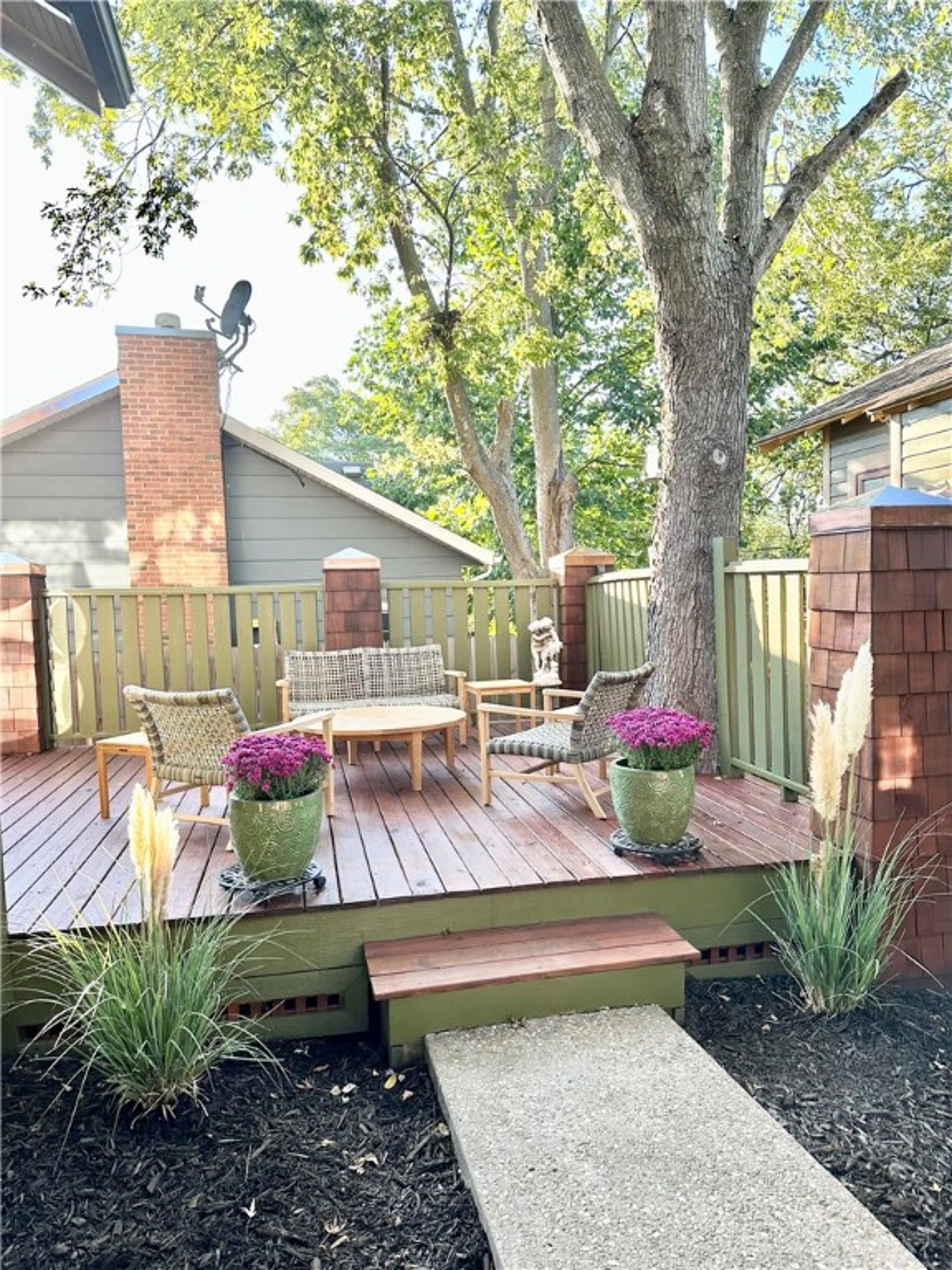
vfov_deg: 71.6
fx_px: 880
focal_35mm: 24
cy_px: 635
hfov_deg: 56.8
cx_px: 476
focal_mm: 6.86
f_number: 1.78
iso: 80
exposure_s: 1/404
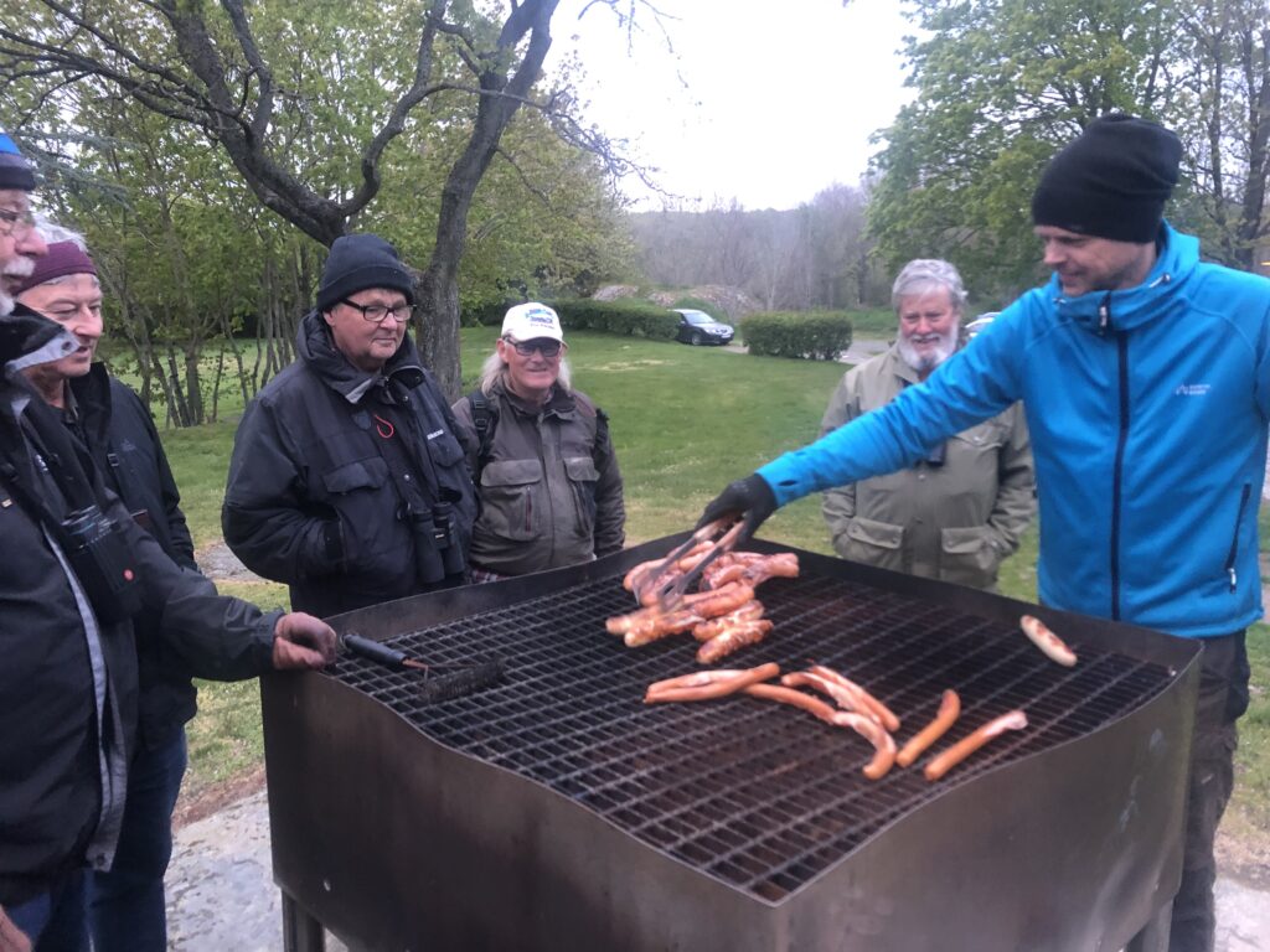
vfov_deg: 49.7
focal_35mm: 28
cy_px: 476
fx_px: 1027
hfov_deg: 63.4
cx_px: 635
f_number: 1.8
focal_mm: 3.99
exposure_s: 1/14
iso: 100
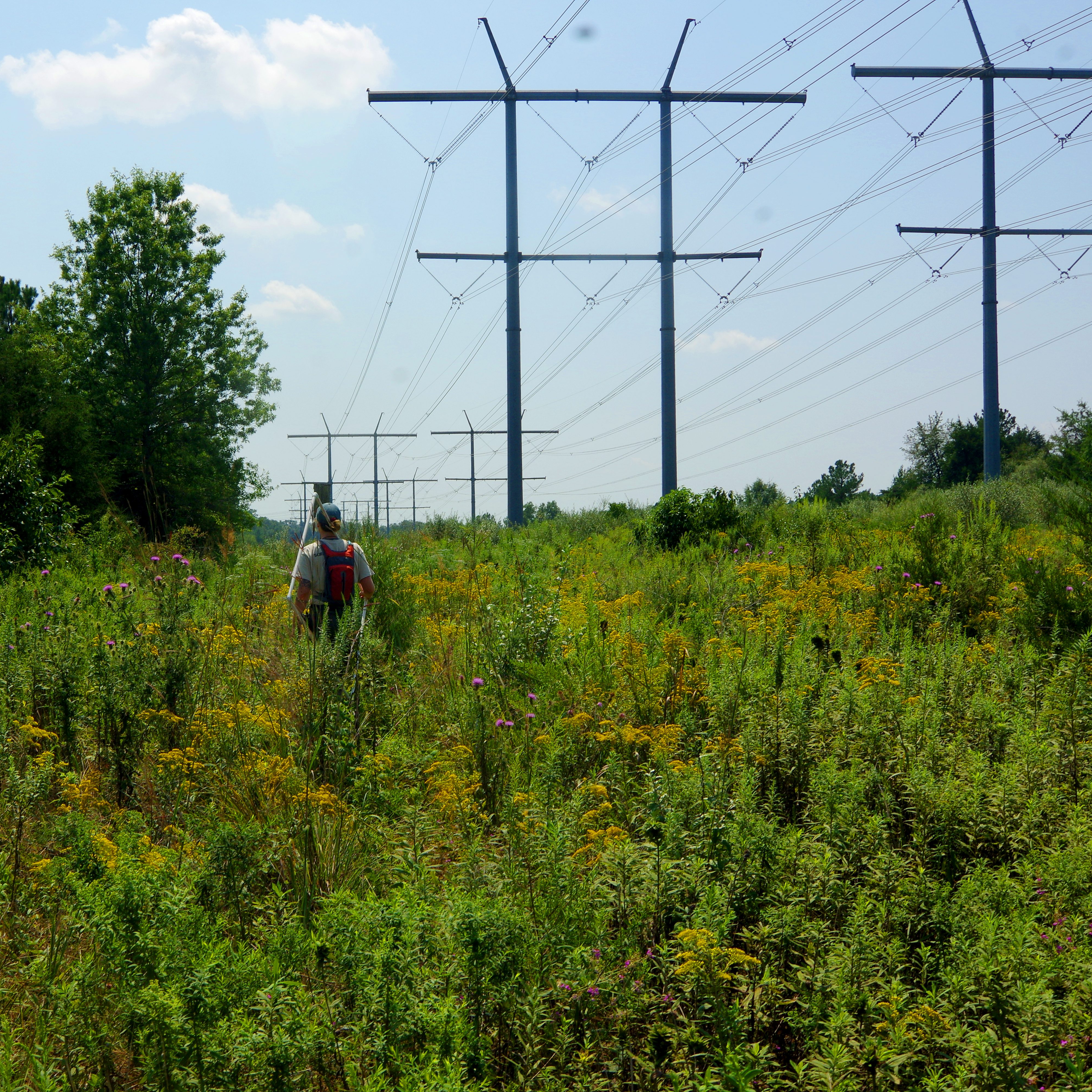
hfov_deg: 36.4
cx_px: 356
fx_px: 1642
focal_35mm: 46
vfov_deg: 36.8
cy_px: 546
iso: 100
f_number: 14
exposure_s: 1/160
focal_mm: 24
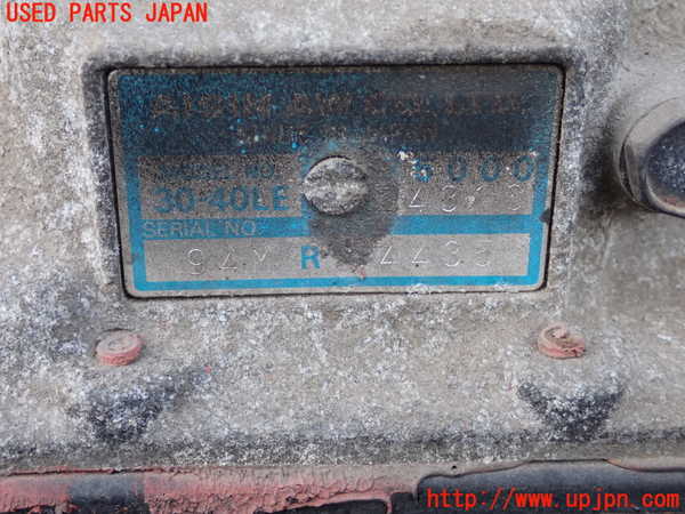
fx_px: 989
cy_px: 257
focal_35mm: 50
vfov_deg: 29.1
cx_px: 342
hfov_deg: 38.2
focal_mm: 9.01
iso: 250
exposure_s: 1/50
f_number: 3.2
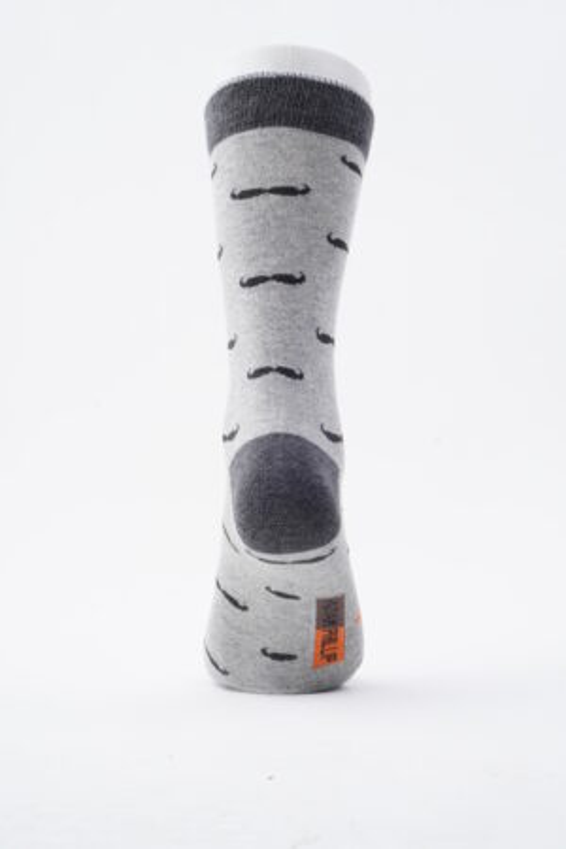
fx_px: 1769
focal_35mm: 75
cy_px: 424
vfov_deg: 27.0
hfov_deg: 18.2
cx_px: 283
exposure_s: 1/125
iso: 100
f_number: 18
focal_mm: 50
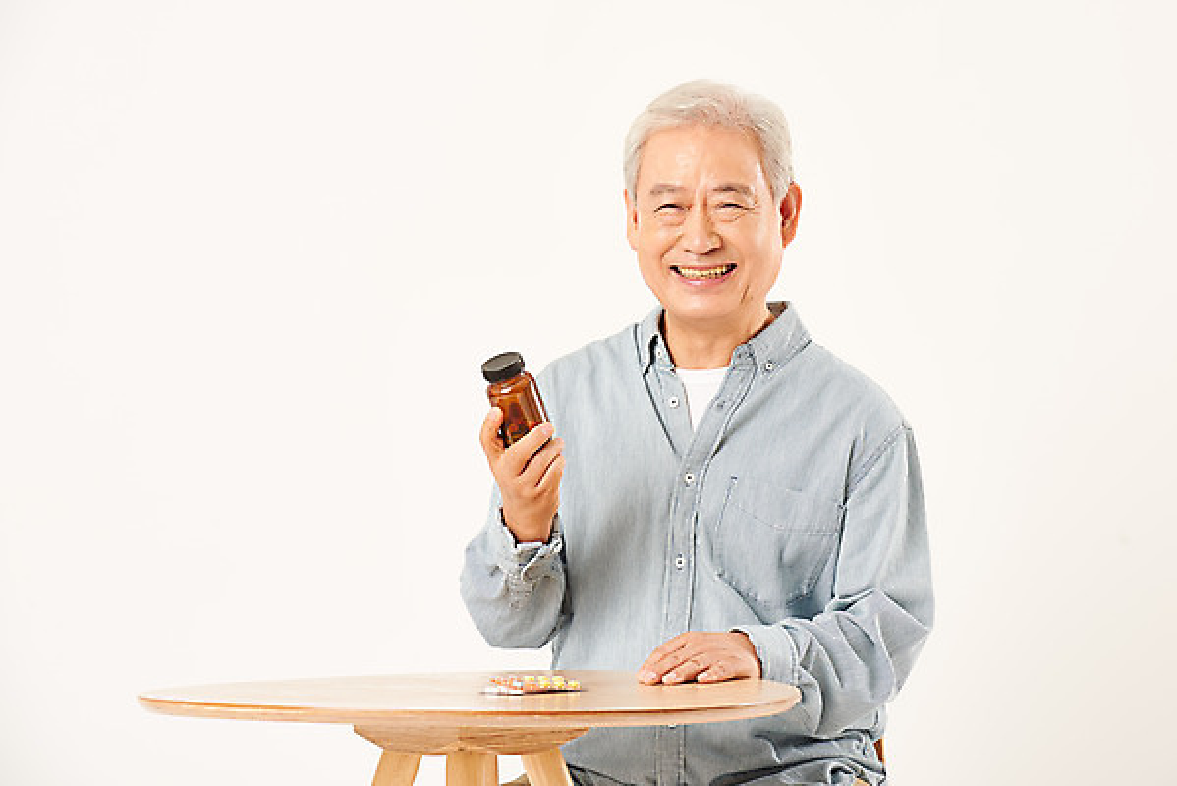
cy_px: 393
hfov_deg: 14.1
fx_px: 4743
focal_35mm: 145
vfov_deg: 9.5
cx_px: 588
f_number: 8
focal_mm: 145
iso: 100
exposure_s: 1/125
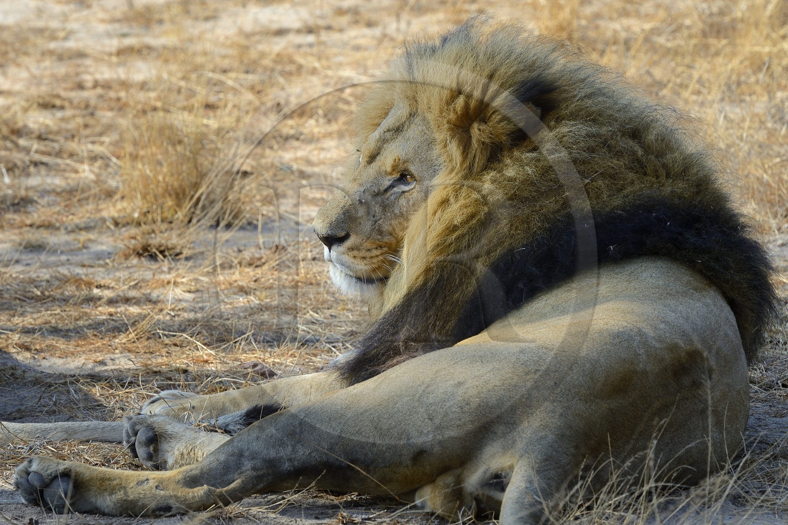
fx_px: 5252
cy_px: 262
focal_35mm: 240
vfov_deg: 5.7
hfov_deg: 8.6
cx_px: 394
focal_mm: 240
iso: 400
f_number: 9
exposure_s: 1/400
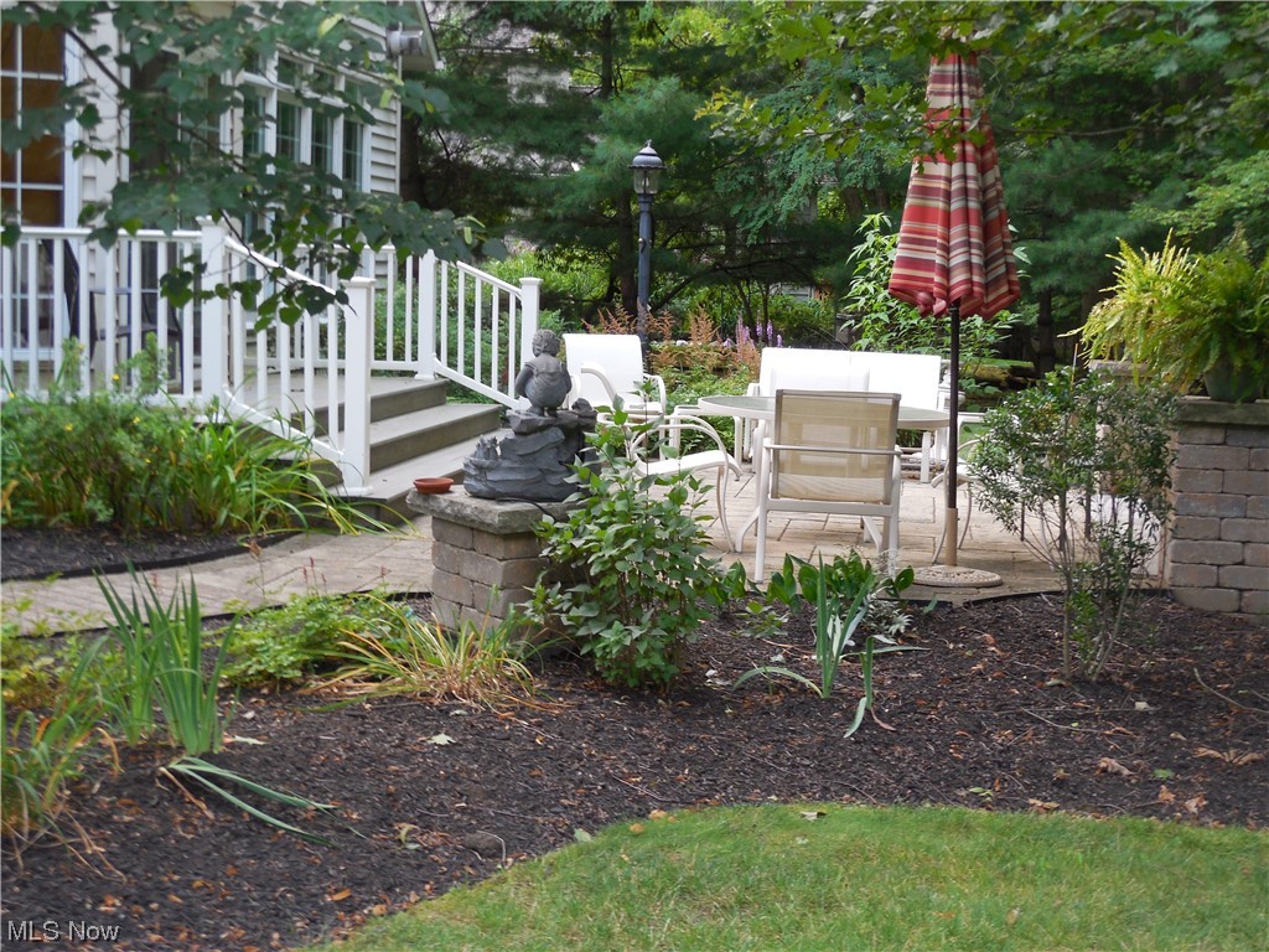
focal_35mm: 66
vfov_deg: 22.3
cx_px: 634
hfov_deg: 29.4
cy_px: 476
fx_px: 2420
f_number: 4.2
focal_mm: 10.9
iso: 125
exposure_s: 1/40
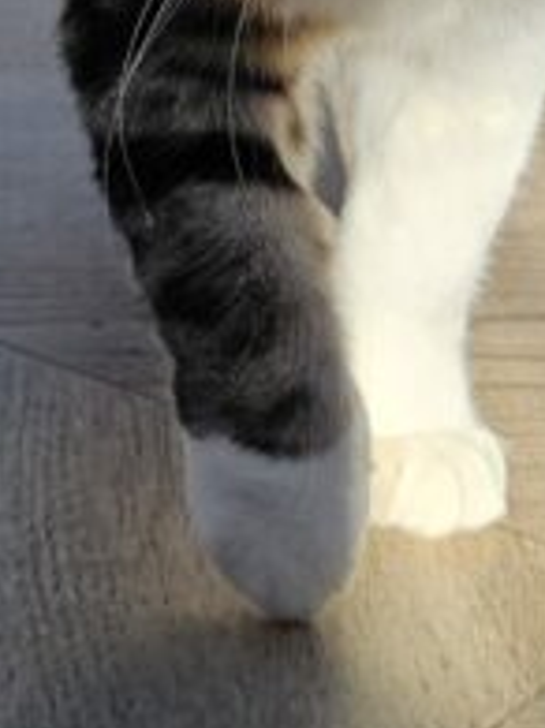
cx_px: 175
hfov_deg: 12.2
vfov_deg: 15.7
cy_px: -142
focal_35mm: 121
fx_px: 2543
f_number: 1.8
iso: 40
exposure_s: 1/1384
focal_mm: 5.4
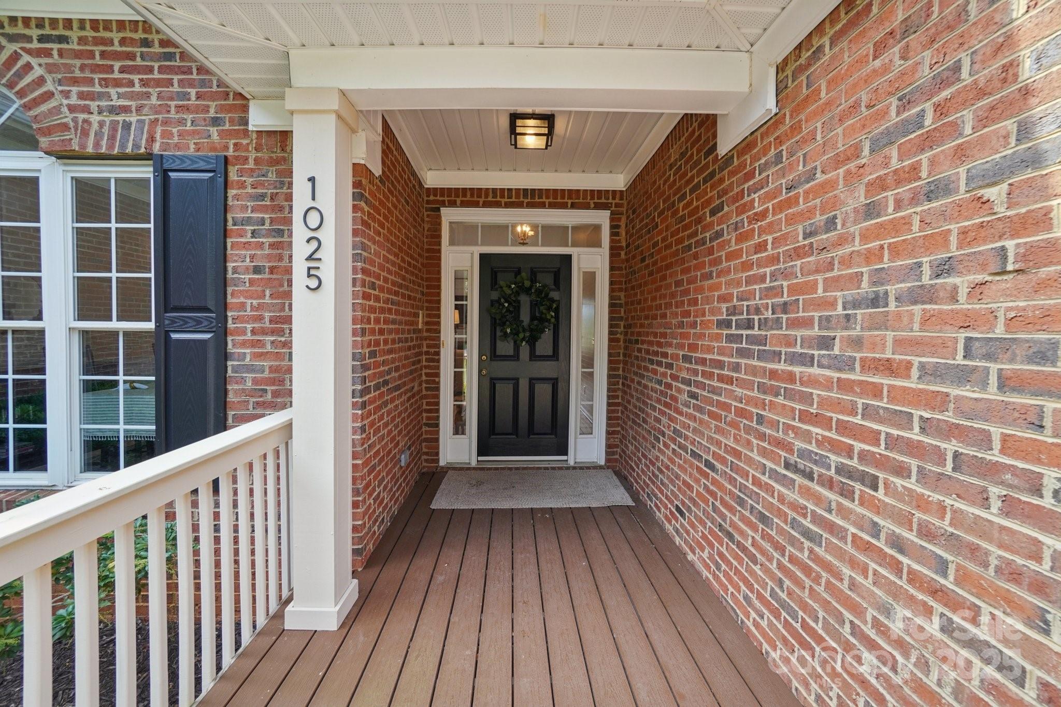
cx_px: 530
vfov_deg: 77.3
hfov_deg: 100.4
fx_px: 442
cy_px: 354
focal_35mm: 15
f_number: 8
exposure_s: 1/30
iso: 250
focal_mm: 10
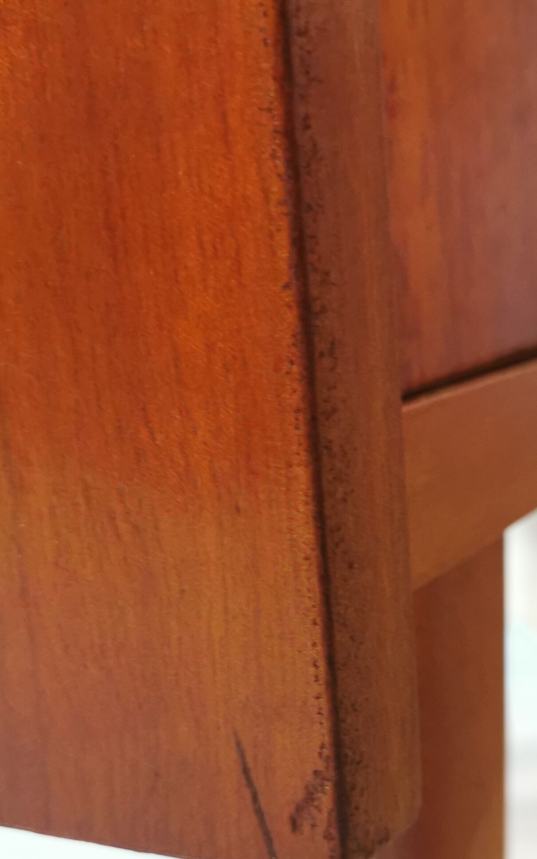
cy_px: 615
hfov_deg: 23.8
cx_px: 380
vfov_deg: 36.9
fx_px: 1265
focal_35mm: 54
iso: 250
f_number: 1.8
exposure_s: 1/50
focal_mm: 5.58
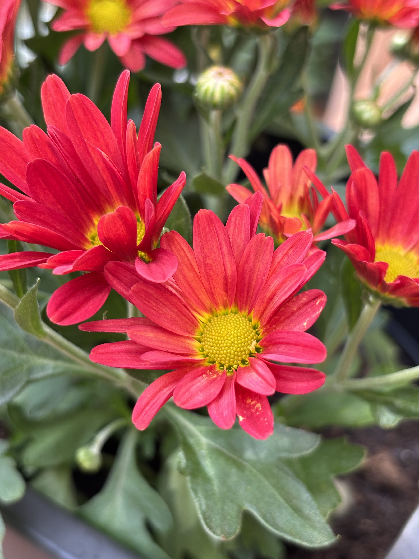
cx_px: 210
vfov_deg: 36.8
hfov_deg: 28.0
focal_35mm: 52
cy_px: 280
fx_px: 839
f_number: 1.6
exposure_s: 1/121
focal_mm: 5.96
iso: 25
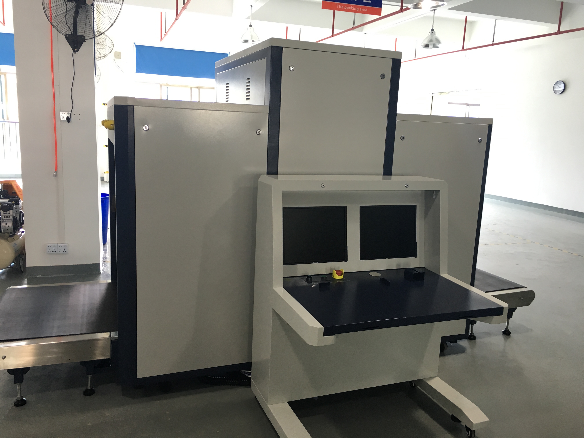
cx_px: 292
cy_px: 219
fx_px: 489
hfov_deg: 61.7
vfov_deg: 48.2
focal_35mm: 29
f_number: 2.2
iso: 40
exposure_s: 1/33
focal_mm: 4.15
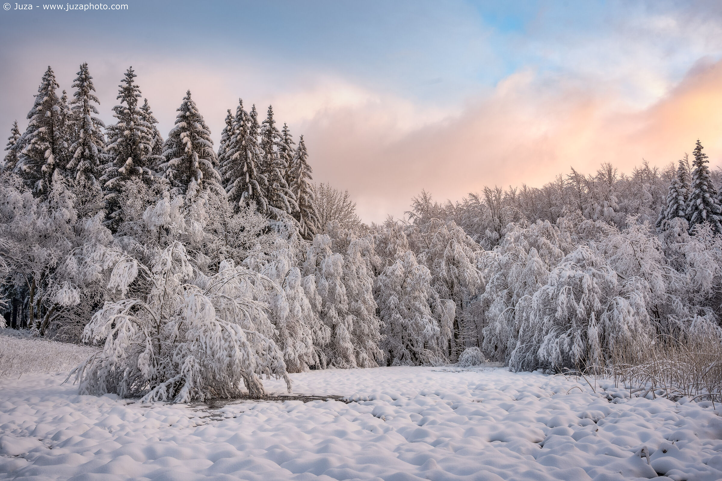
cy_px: 240
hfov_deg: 54.4
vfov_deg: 37.9
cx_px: 361
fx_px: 702
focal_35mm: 35
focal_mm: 35
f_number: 11
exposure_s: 1/15
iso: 100
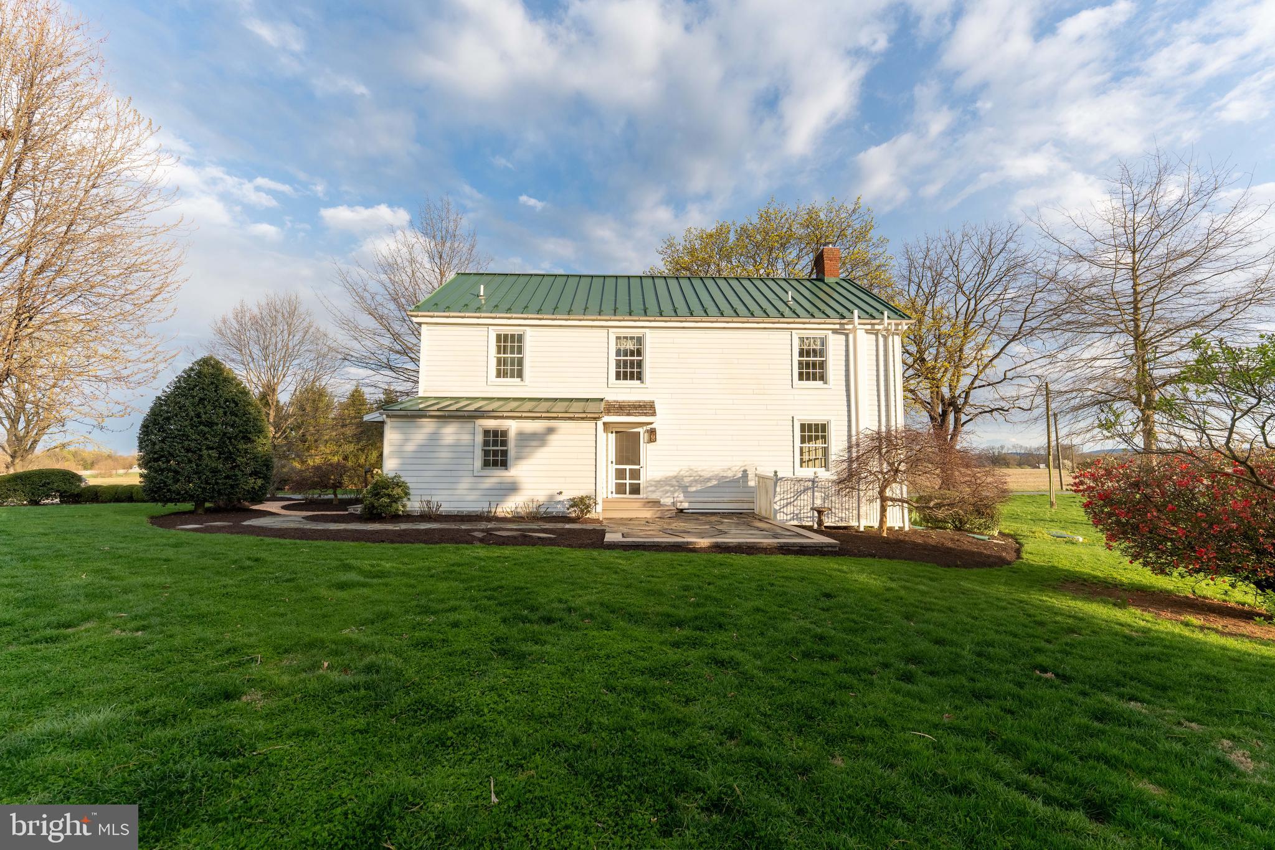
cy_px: 425
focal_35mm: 14
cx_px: 638
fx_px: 496
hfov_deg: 104.3
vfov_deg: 81.2
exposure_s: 1/8000
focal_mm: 14
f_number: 4.5
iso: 320
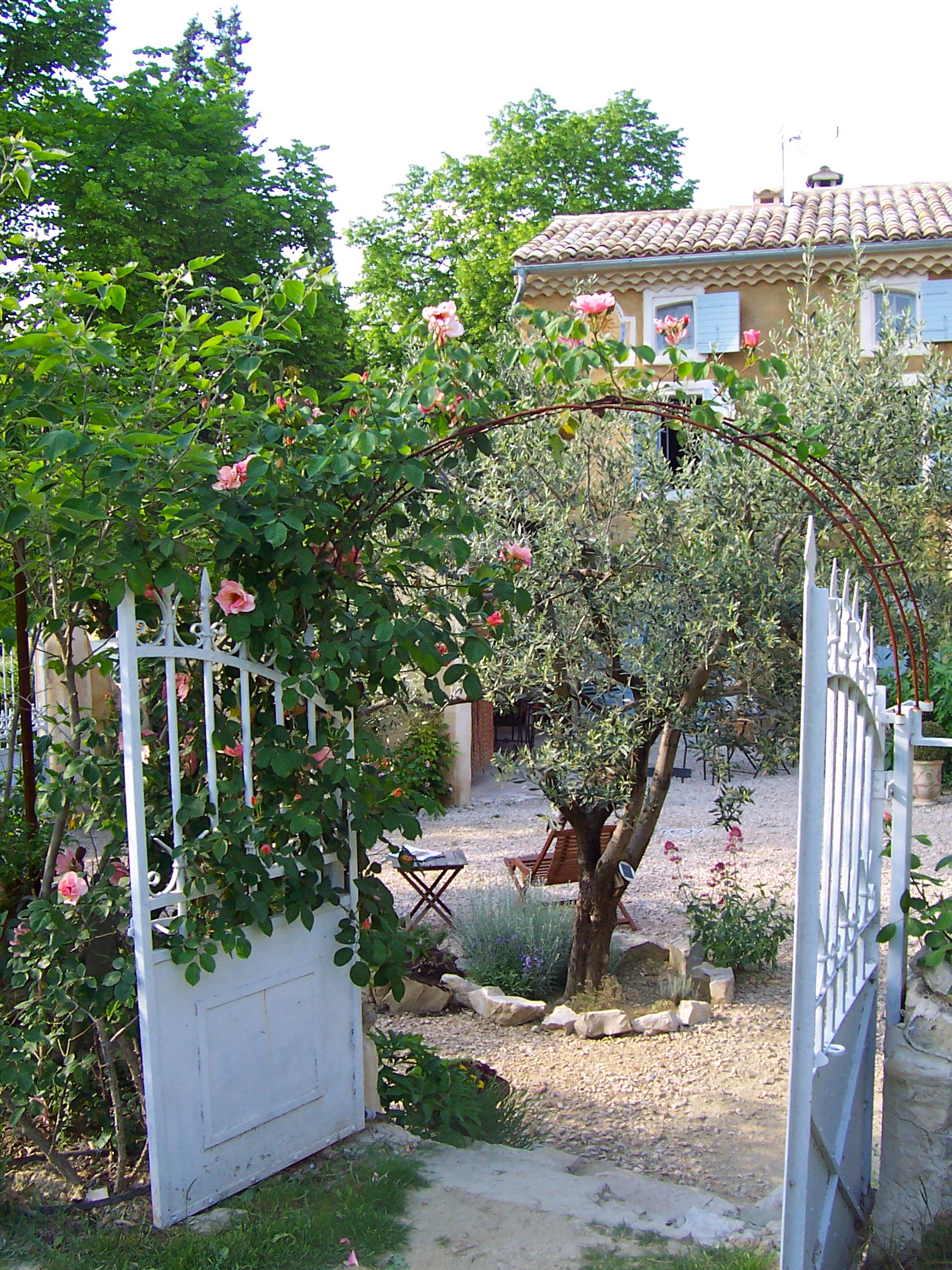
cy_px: 635
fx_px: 1357
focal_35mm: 37
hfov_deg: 38.7
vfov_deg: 50.1
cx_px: 476
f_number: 2.8
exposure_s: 1/250
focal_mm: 5.6
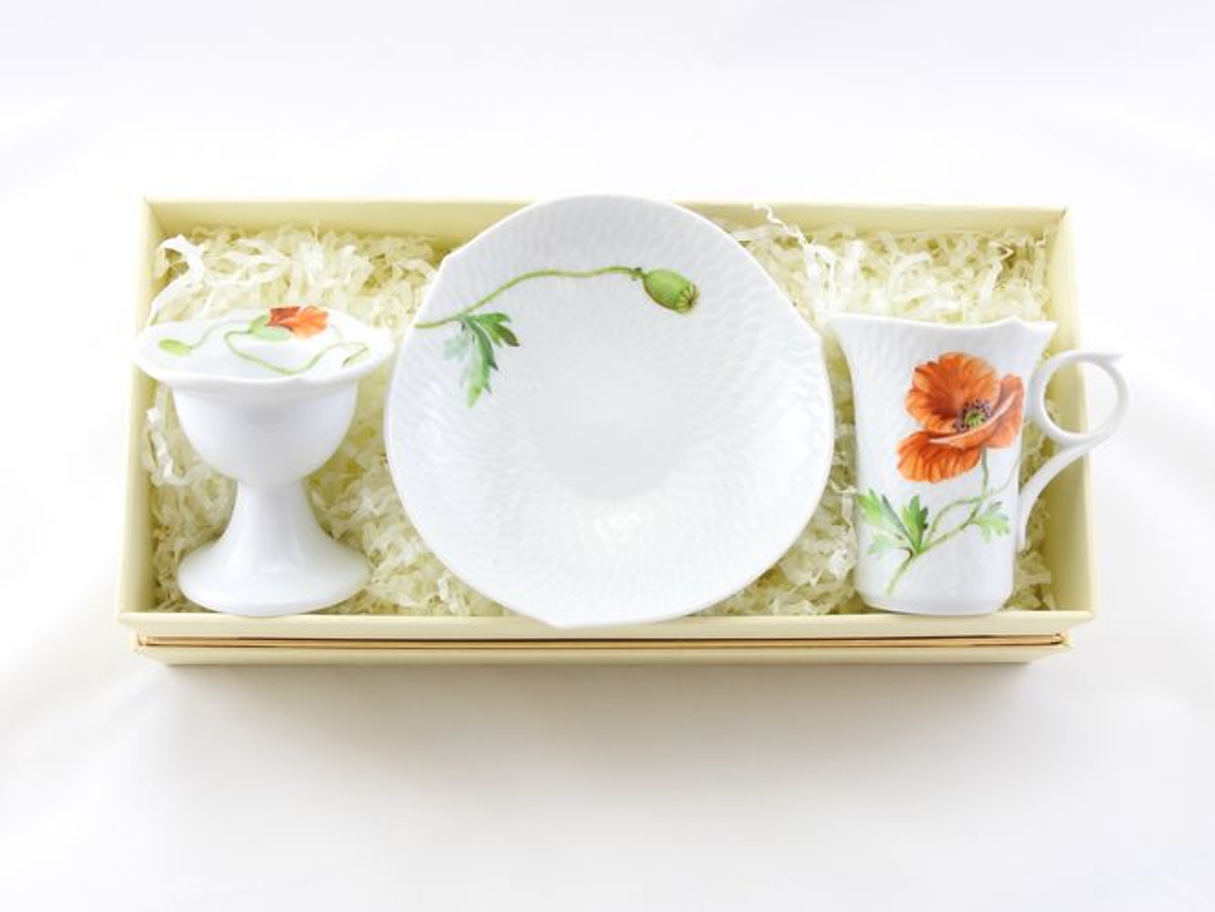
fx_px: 1756
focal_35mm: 50
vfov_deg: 29.1
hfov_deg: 38.2
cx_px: 608
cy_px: 456
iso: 100
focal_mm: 9
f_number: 8
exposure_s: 1/4
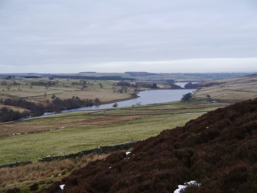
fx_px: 416
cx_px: 128
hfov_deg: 34.3
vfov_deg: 26.1
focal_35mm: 56
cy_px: 96
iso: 160
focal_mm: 28
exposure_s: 1/160
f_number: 5.6
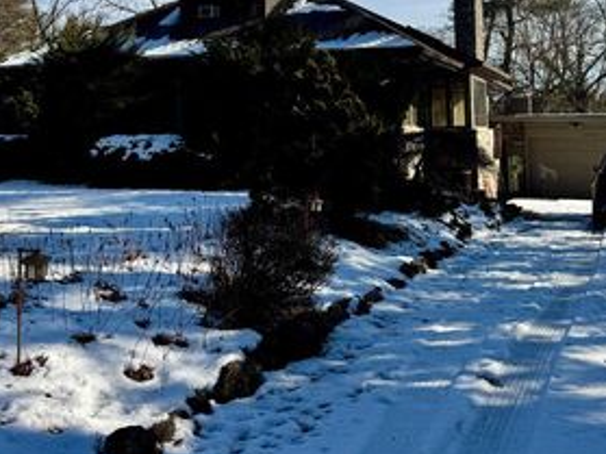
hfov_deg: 43.9
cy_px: 55
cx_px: 295
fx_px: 752
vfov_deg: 32.1
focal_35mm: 43
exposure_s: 1/5348
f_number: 1.78
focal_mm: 6.76
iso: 80
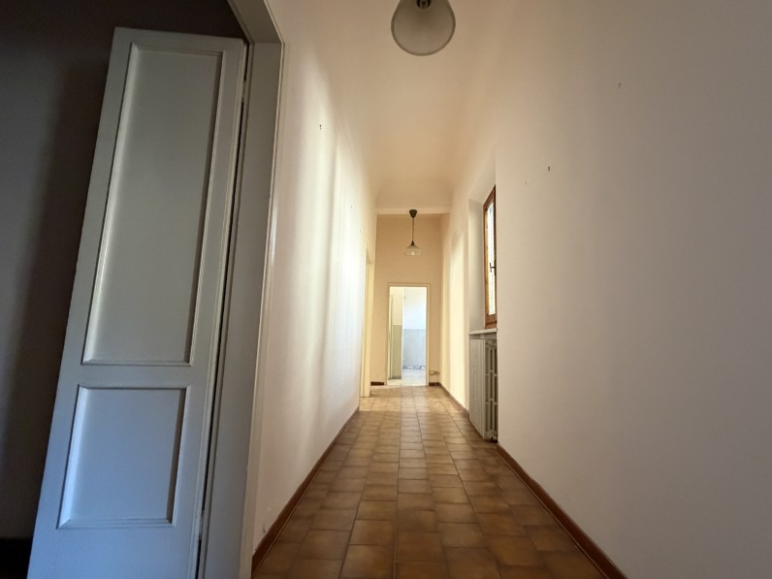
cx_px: 400
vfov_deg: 81.7
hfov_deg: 98.1
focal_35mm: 15
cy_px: 298
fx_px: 335
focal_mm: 2.22
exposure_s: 1/60
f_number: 2.2
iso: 800
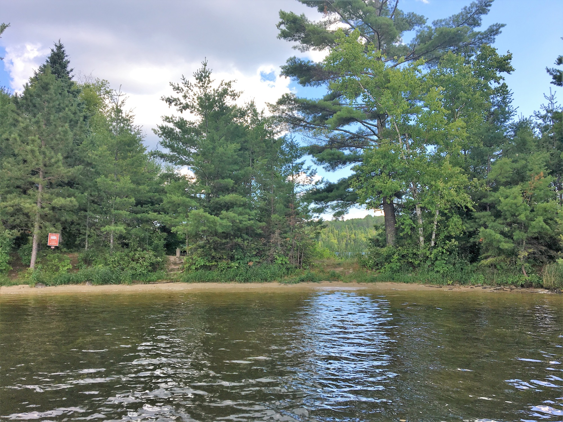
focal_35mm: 29
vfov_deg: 48.2
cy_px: 211
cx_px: 282
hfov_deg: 61.7
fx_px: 472
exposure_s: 1/620
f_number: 2.2
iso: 25
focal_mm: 4.15
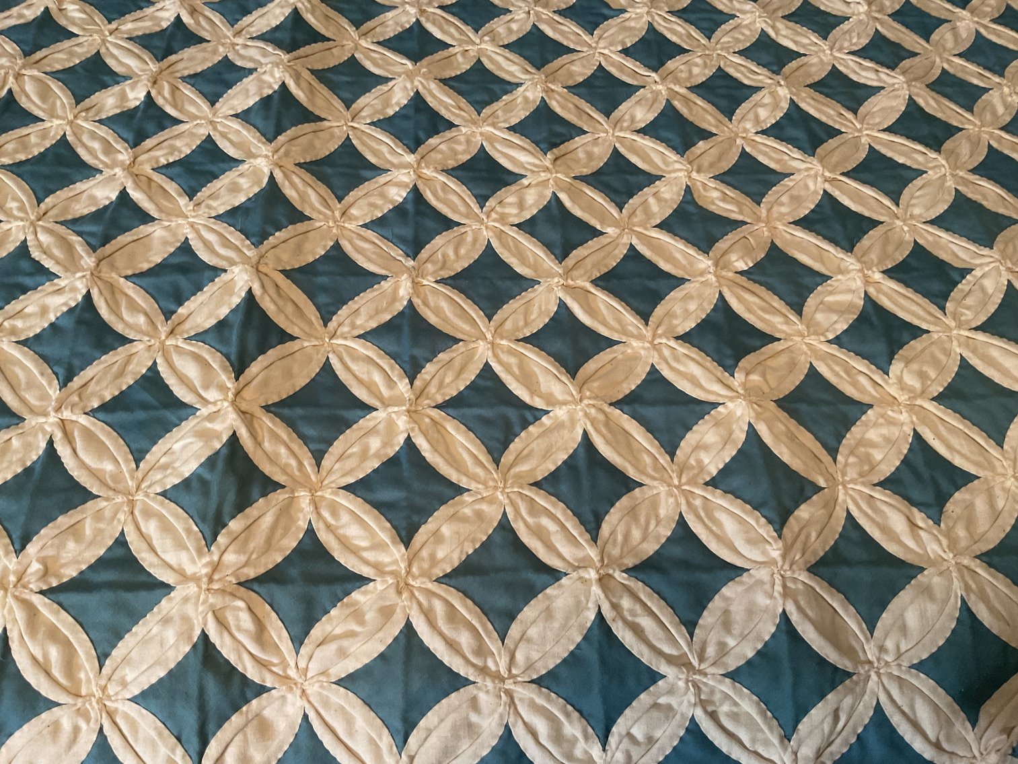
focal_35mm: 29
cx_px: 509
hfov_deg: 61.7
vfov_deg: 48.2
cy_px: 382
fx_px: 853
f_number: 1.8
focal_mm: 3
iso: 80
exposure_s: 1/50
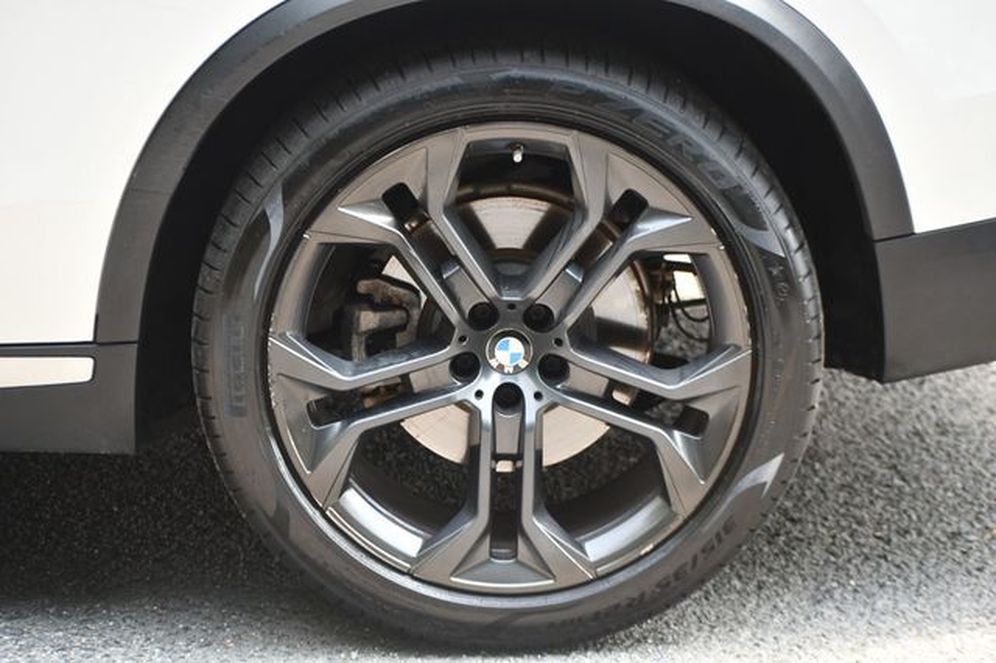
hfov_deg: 17.5
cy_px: 332
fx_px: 3235
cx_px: 498
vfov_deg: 11.7
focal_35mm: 117
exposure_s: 1/250
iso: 800
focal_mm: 78
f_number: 4.8
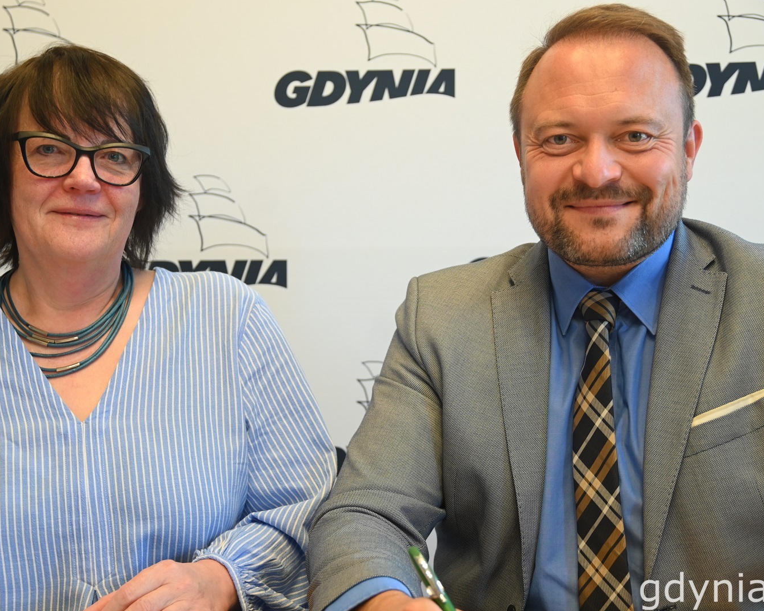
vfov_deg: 26.2
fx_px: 1311
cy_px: 308
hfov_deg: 32.5
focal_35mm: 58
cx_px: 366
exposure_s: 1/50
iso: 450
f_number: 3.3
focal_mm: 34
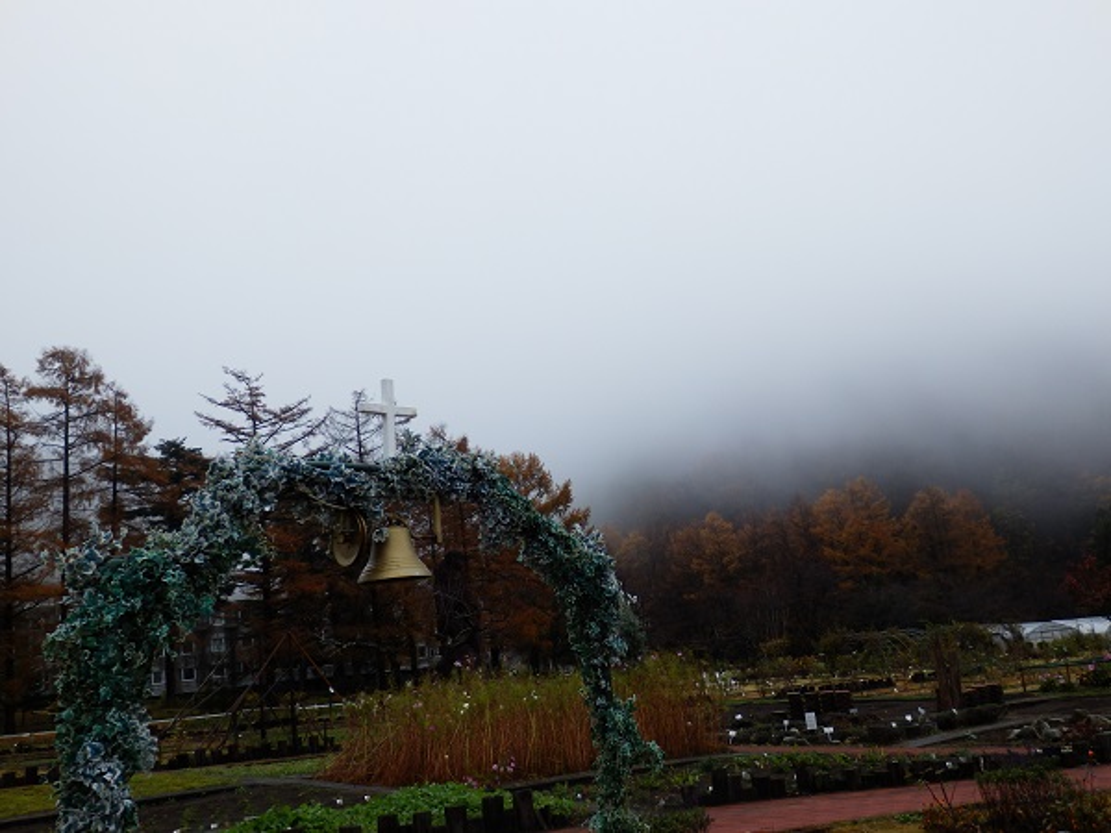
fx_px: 1059
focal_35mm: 33
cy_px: 416
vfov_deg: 42.9
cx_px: 556
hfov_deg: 55.4
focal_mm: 6
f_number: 3.4
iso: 80
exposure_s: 1/400
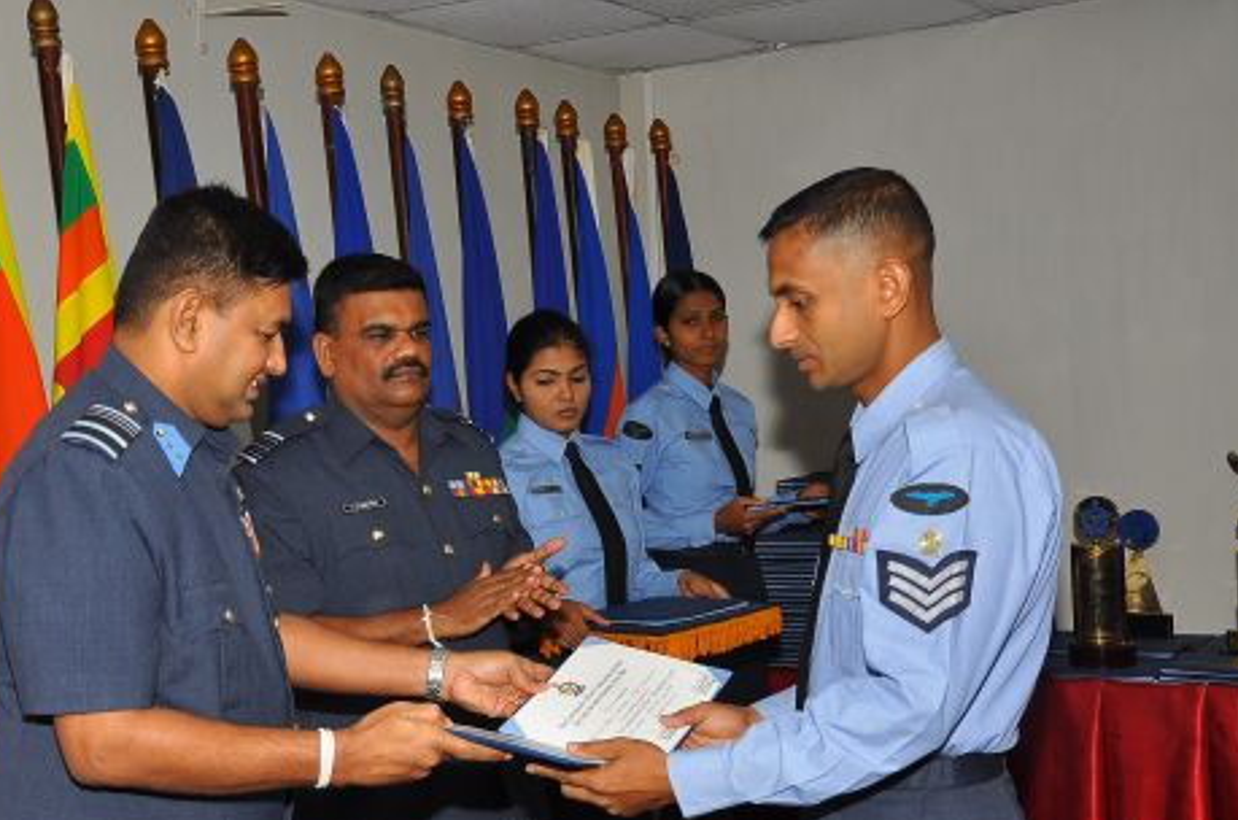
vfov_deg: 26.2
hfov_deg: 38.6
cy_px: 534
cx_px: 442
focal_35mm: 51
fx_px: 1750
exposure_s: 1/90
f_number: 5.6
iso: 250
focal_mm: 26
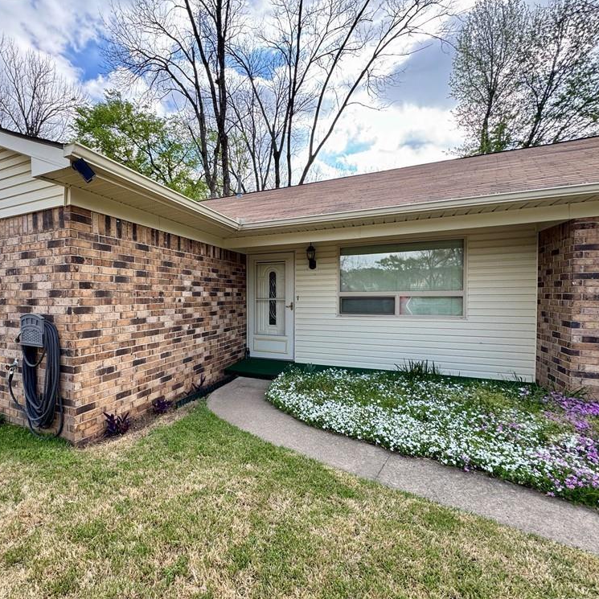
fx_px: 333
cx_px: 219
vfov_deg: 84.0
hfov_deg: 82.2
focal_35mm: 17
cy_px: 305
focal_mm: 2.22
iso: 40
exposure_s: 1/266
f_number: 2.2
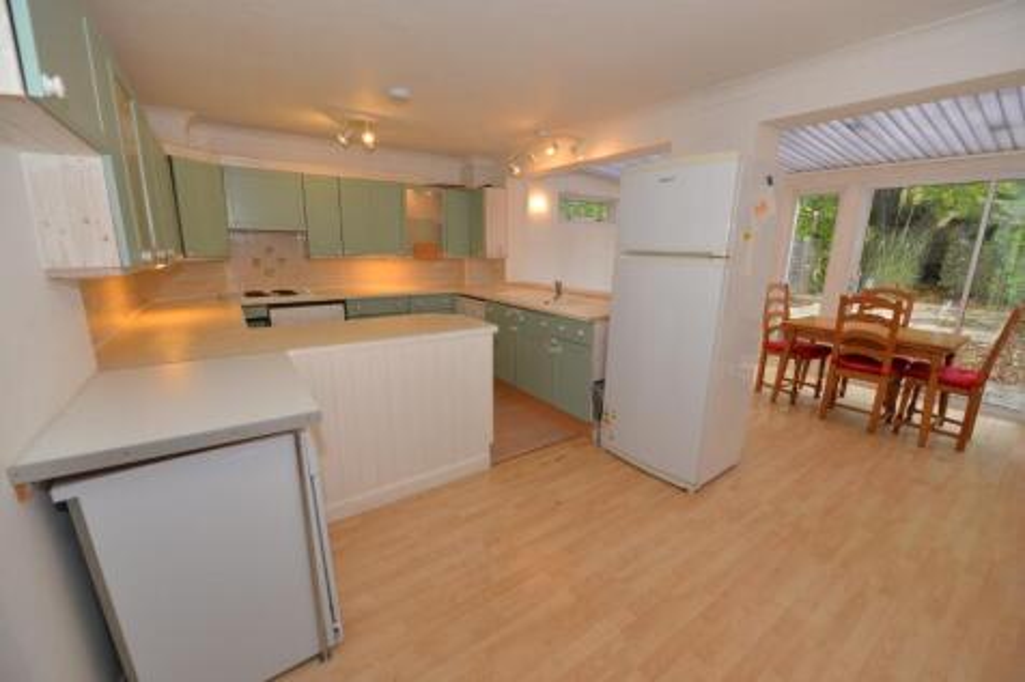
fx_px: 398
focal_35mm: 14
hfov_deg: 104.3
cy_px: 341
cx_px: 512
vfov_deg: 81.2
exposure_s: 1/60
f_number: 4
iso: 200
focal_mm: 14
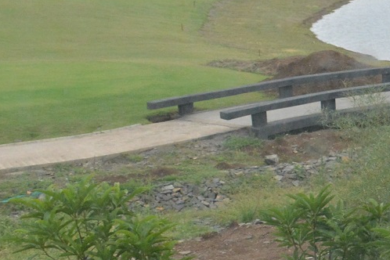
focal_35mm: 122
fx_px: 1322
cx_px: 764
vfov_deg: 11.2
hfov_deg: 14.2
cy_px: 67
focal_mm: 18
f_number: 5.6
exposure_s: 1/4000
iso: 1600
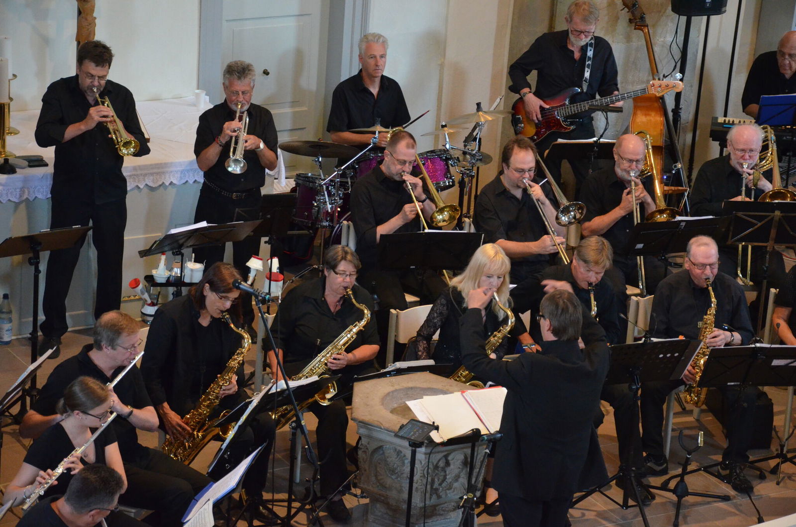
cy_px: 264
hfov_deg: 17.1
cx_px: 398
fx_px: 2647
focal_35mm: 120
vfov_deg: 11.4
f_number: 5.3
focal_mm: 80
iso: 3200
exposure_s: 1/60
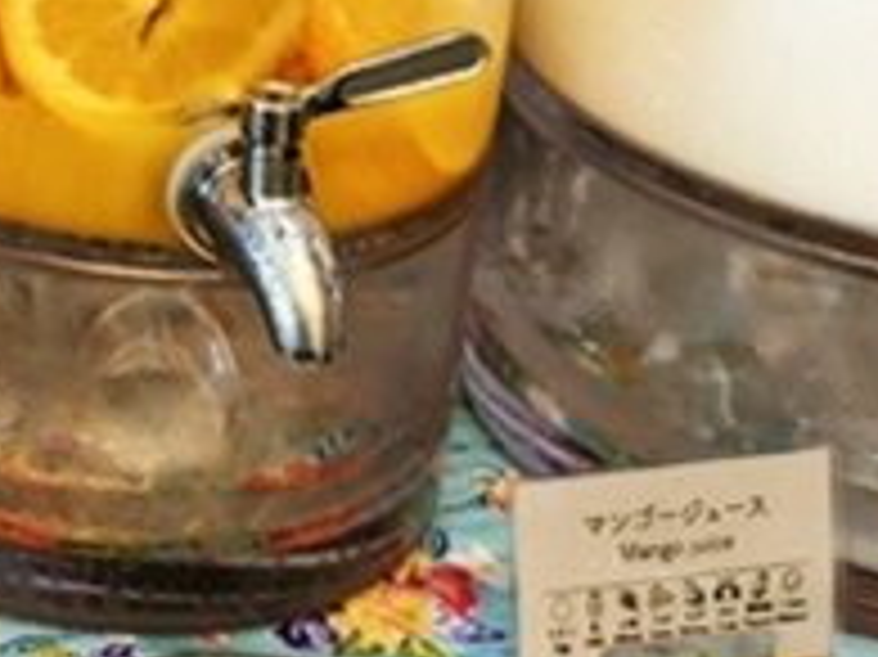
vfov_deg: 11.1
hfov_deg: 14.3
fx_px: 3067
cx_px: -720
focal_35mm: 121
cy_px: -662
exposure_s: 1/120
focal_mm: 6.54
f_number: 1.57
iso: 225
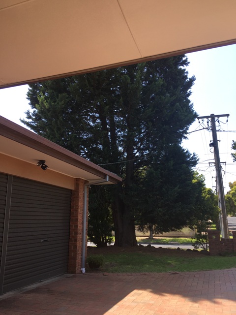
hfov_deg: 48.2
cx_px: 118
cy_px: 158
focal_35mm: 29
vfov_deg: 61.7
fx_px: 264
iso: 25
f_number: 2.2
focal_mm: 4.15
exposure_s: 1/460
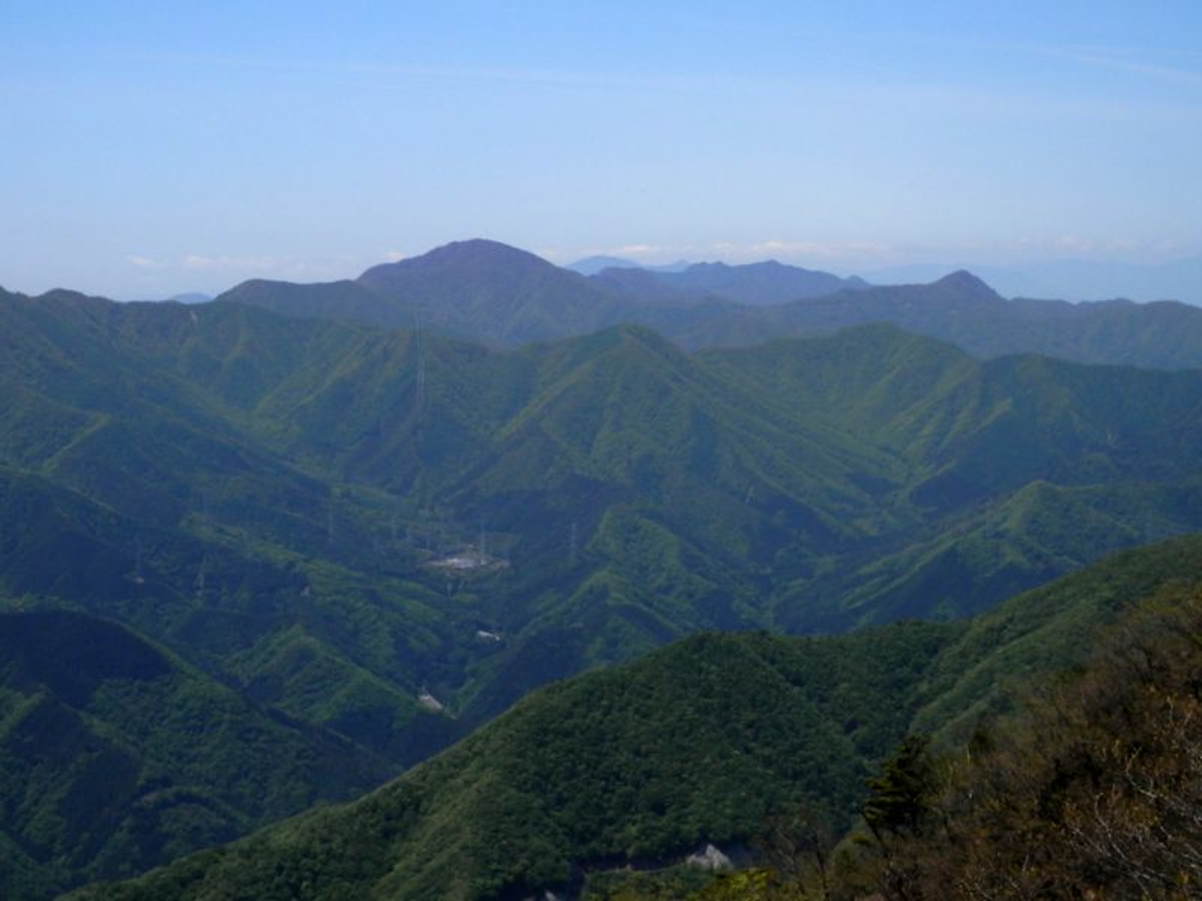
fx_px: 2292
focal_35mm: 66
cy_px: 450
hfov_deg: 29.4
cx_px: 601
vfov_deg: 22.3
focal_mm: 11.9
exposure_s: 1/200
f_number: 12.4
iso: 80
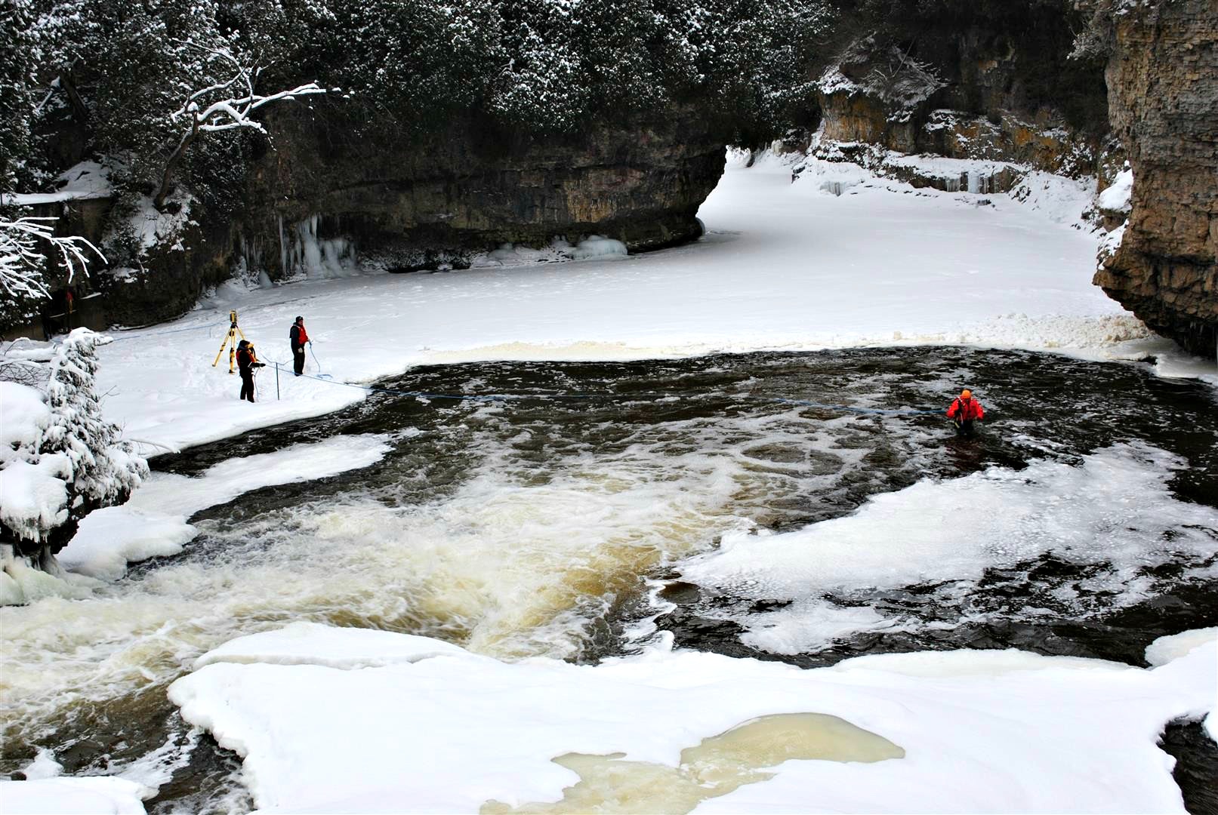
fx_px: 1524
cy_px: 408
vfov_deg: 30.0
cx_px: 609
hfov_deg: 43.6
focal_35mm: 45
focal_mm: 30
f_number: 9
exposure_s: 1/100
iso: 200
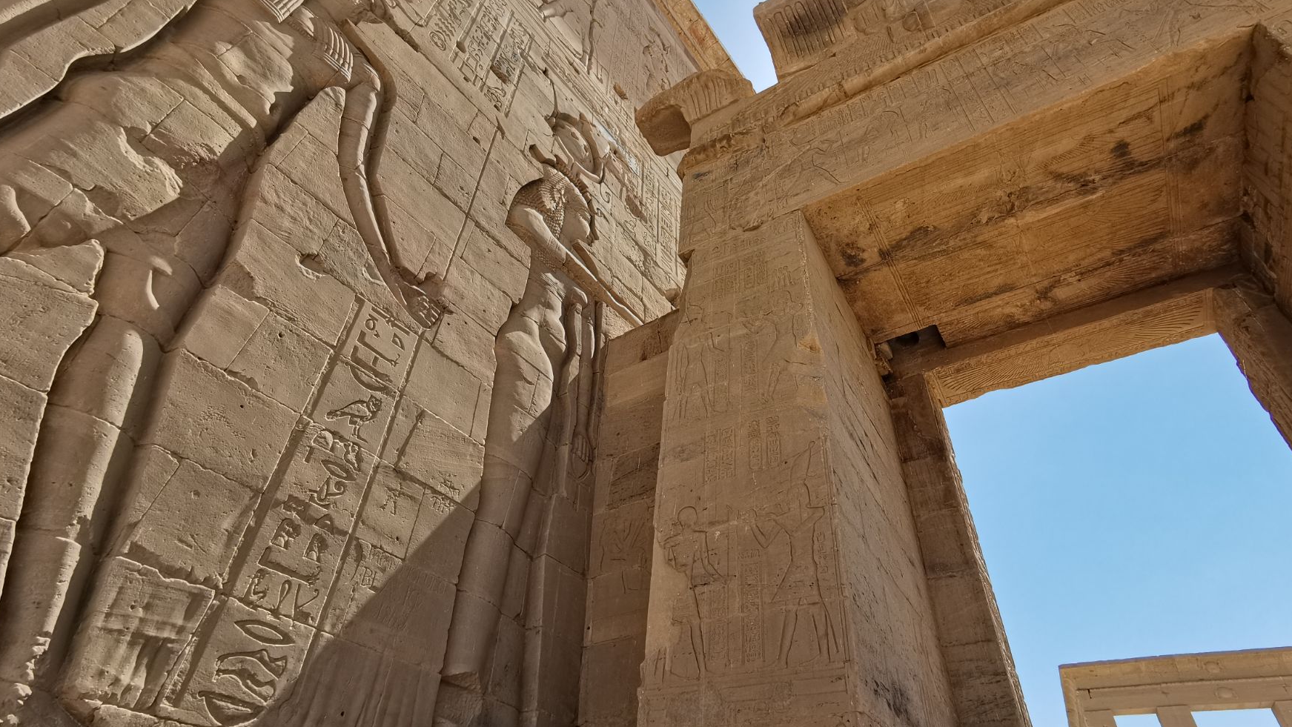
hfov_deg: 86.5
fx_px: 685
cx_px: 686
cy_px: 290
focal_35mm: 20
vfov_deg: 55.5
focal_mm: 2.35
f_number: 2.2
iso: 50
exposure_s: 1/833
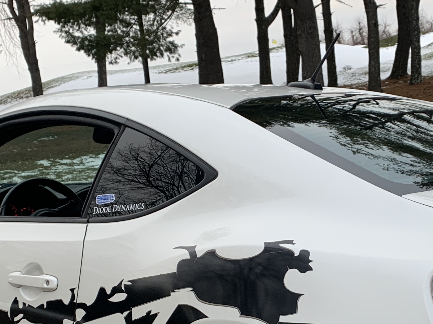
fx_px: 938
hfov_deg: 25.7
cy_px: 268
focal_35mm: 75
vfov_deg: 19.4
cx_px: 313
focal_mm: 4.25
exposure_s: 1/121
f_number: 1.8
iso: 32
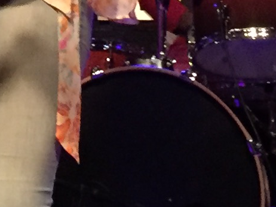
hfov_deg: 9.5
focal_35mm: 205
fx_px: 1634
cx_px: -51
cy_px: -264
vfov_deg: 6.9
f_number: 2.2
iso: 250
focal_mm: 4.15
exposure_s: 1/15
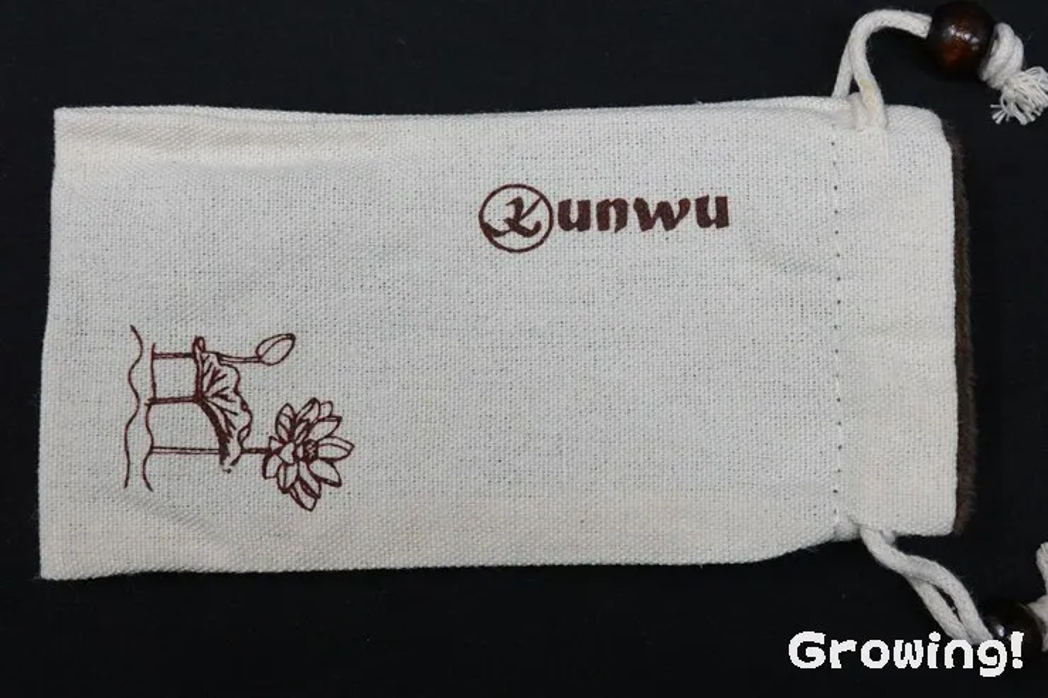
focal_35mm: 56
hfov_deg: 35.6
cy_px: 349
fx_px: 1630
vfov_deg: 24.2
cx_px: 524
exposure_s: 1/60
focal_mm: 20.69
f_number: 8
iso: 800
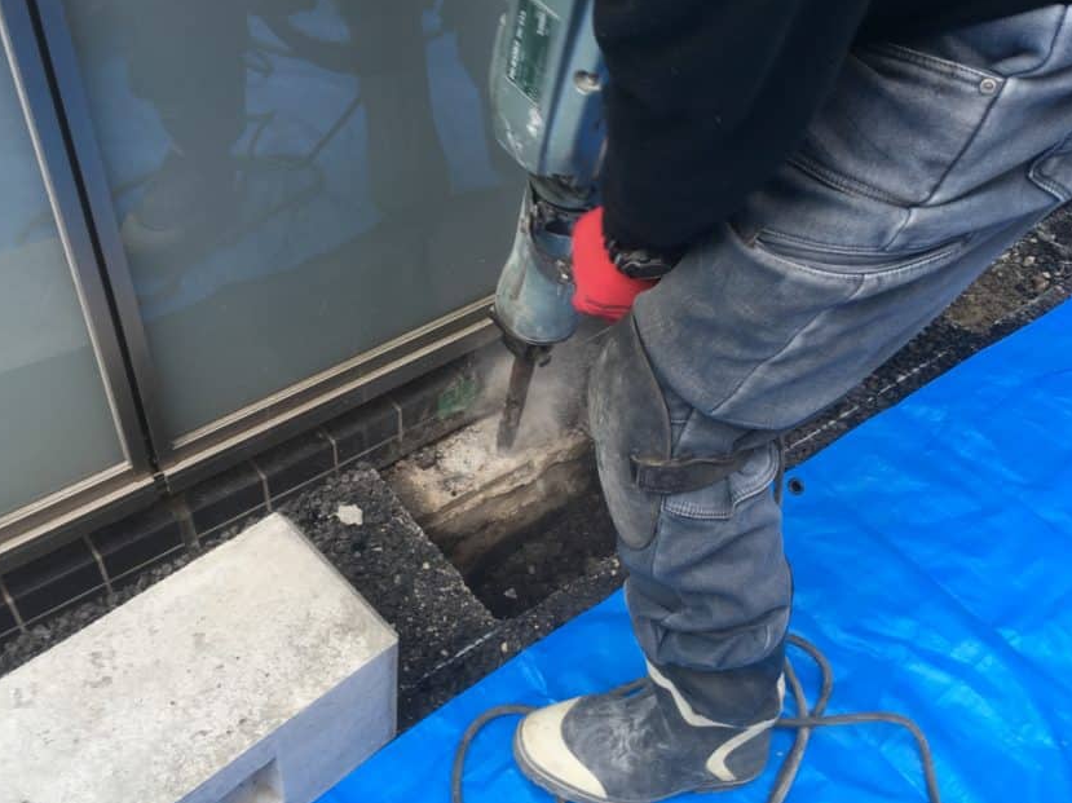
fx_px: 1083
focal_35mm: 35
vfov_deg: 40.7
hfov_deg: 52.5
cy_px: 418
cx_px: 469
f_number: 2.2
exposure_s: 1/60
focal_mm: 4.15
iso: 25
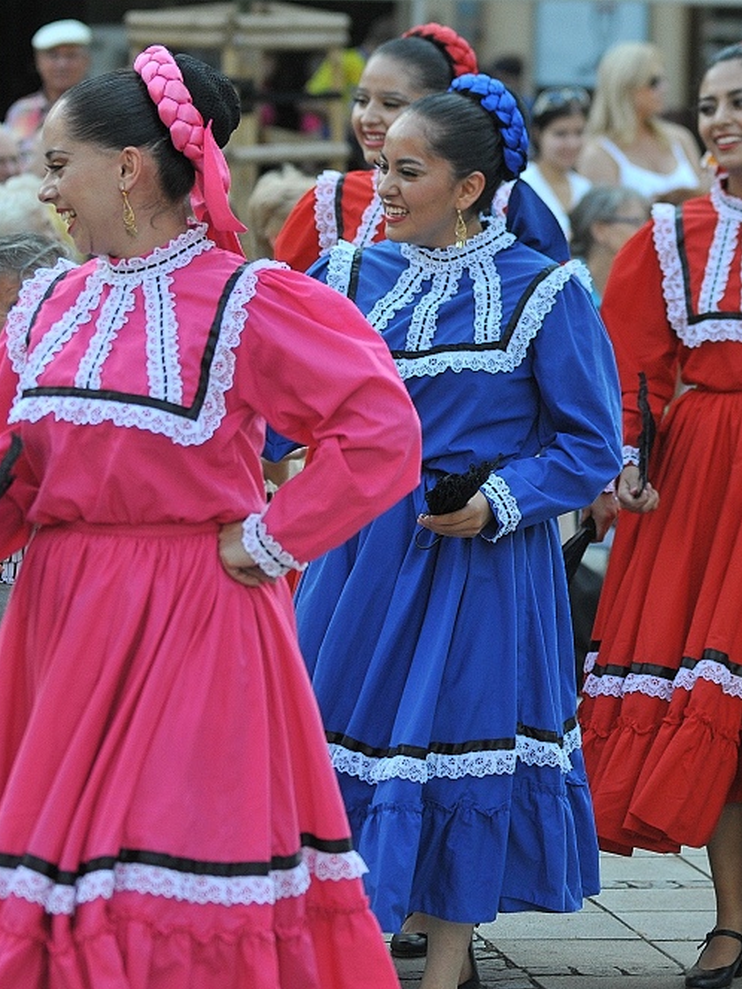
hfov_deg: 9.8
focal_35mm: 152
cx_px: 496
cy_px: 495
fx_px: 4344
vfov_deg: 13.0
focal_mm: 70
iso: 400
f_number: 2.8
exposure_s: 1/640
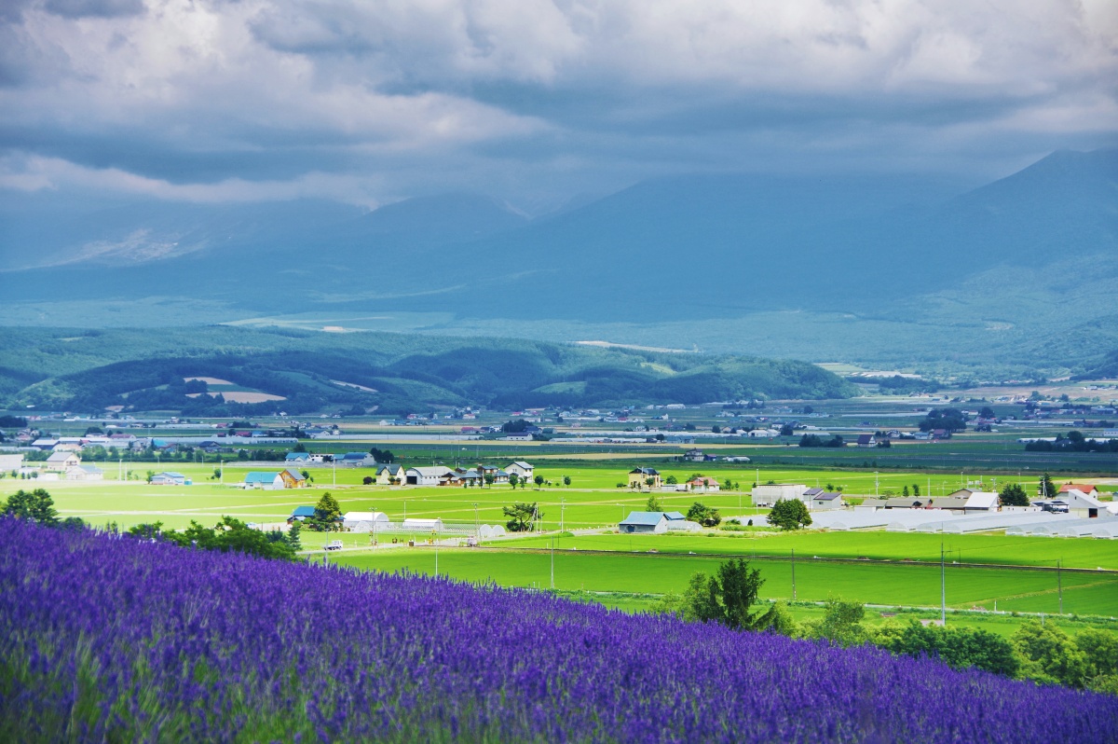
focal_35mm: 90
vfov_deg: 15.2
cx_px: 559
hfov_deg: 22.6
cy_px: 372
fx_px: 2793
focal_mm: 60
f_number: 4.5
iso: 100
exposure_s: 1/1000
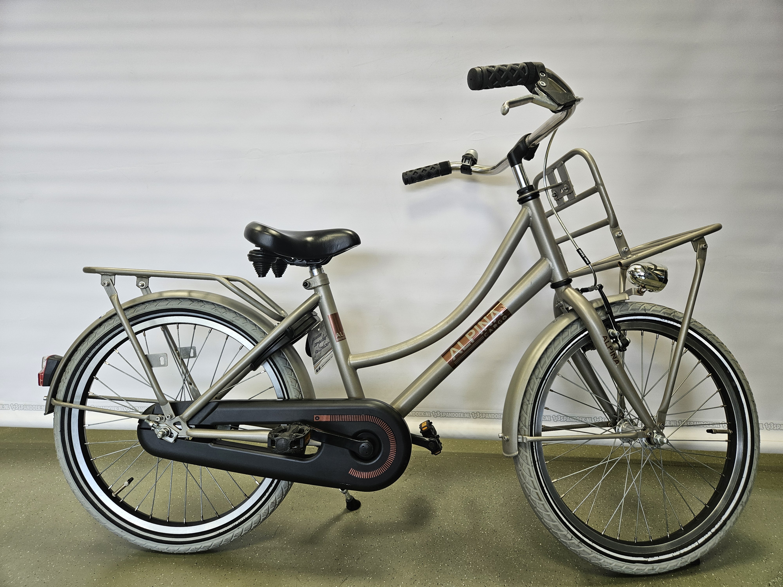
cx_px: 392
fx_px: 520
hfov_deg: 73.9
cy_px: 294
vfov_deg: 58.9
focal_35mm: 23
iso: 80
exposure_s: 1/100
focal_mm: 5.4
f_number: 1.8
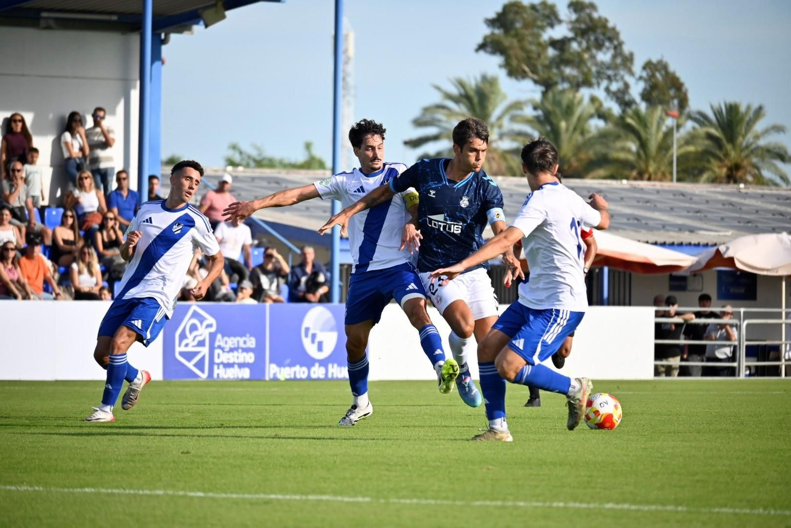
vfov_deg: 4.4
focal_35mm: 315
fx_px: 6921
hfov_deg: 6.5
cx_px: 396
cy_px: 264
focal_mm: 210
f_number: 6
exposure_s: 1/1250
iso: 320
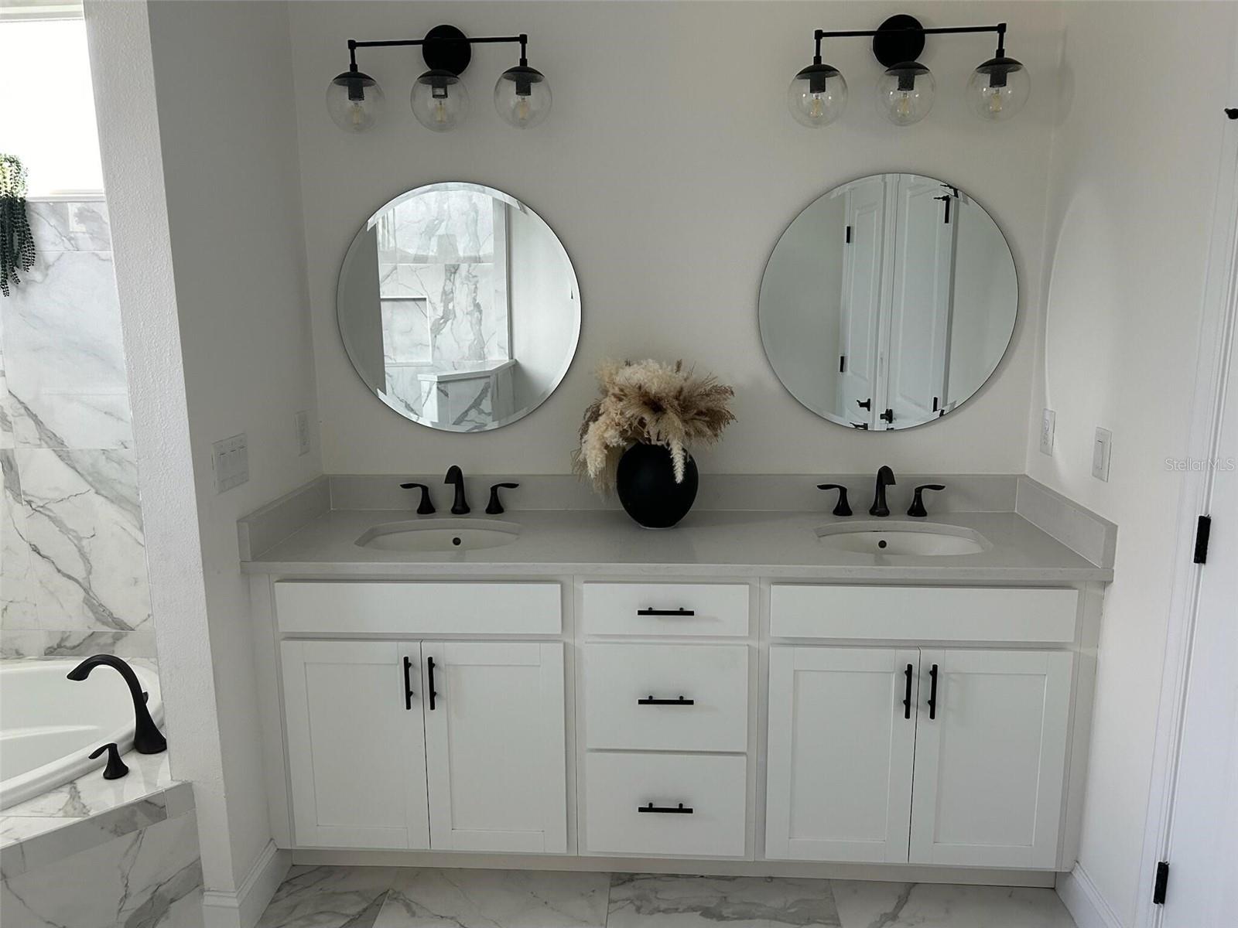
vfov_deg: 53.1
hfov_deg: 67.3
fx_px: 930
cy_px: 464
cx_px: 619
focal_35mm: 26
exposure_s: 1/110
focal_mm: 5.7
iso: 125
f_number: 1.5
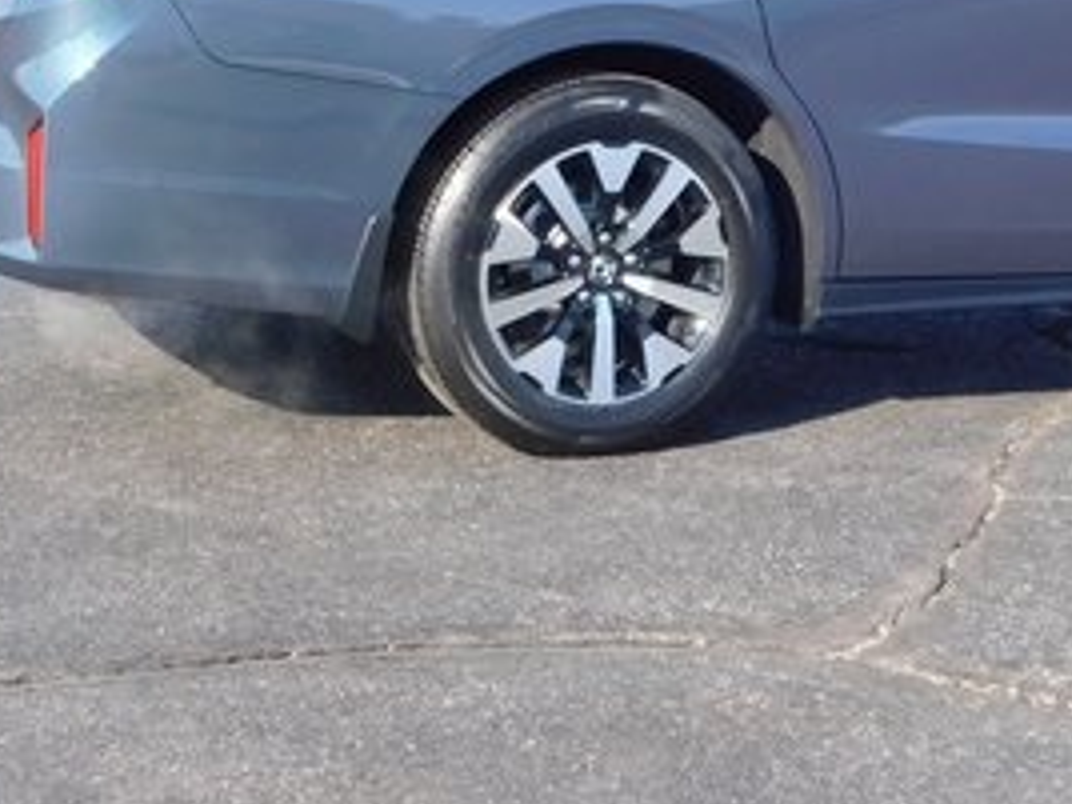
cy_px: -60
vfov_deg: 16.7
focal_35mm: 86
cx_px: 900
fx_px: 2663
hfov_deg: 22.4
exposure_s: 1/640
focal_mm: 6.3
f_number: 3.5
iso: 125
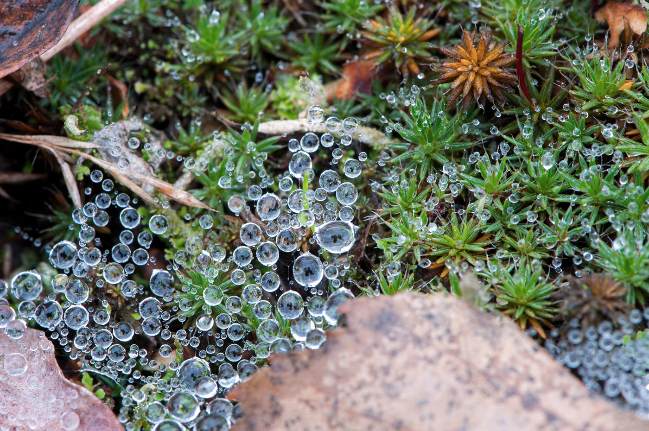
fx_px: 2296
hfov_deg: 16.1
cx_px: 324
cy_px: 216
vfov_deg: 10.7
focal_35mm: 128
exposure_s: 1/1.67
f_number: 18
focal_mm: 85
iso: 200
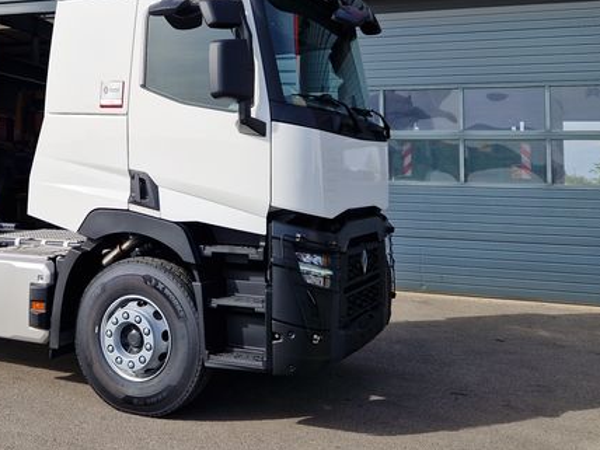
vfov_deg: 32.8
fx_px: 745
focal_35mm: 43
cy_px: 101
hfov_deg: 43.0
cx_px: 184
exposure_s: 1/16667
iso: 50
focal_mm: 5.4
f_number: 1.8
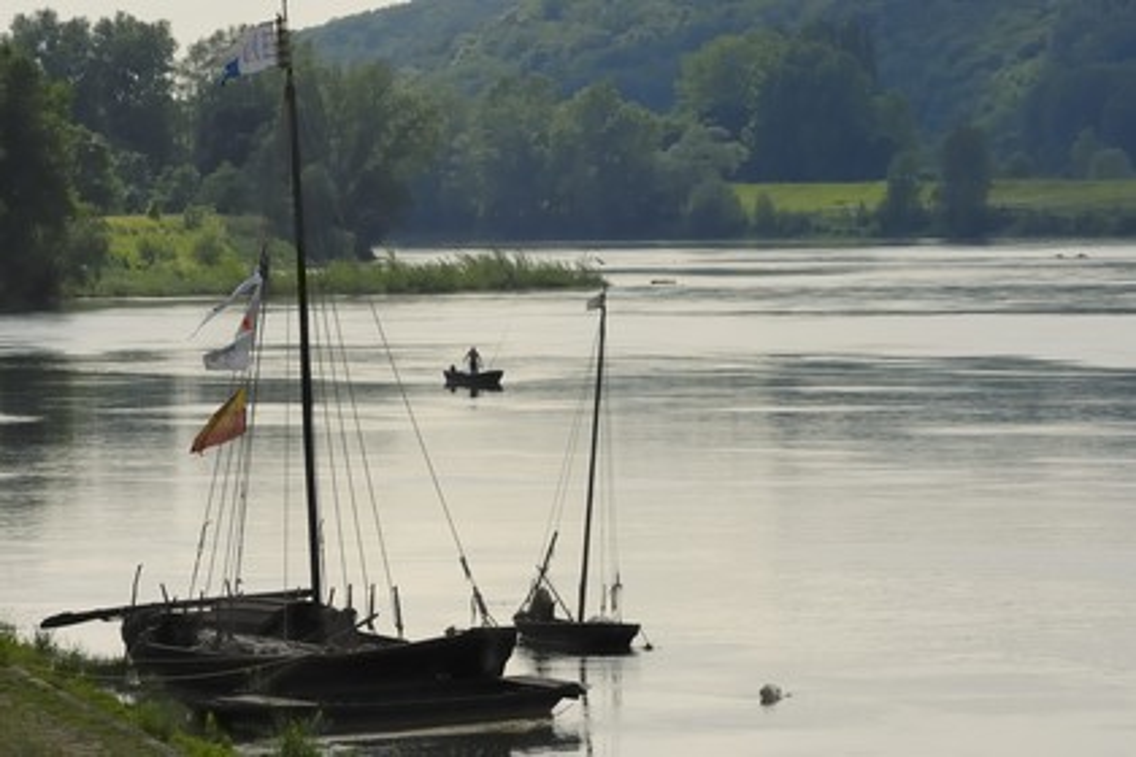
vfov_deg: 4.6
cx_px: 568
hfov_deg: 6.9
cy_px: 378
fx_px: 9466
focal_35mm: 300
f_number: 11
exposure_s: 1/160
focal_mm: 200
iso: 100
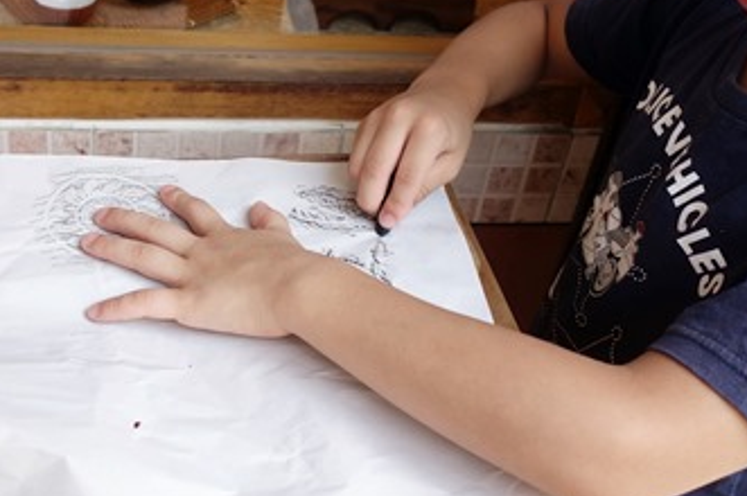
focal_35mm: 55
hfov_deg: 36.1
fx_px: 1140
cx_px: 298
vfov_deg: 24.3
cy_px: 132
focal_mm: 10.4
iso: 125
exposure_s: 1/125
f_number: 2.8
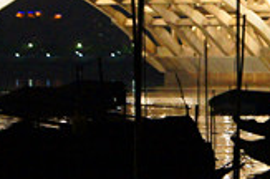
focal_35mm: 330
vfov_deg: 4.1
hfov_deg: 6.2
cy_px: 87
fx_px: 2473
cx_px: 295
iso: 1600
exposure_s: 1/20
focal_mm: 45
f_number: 5.6
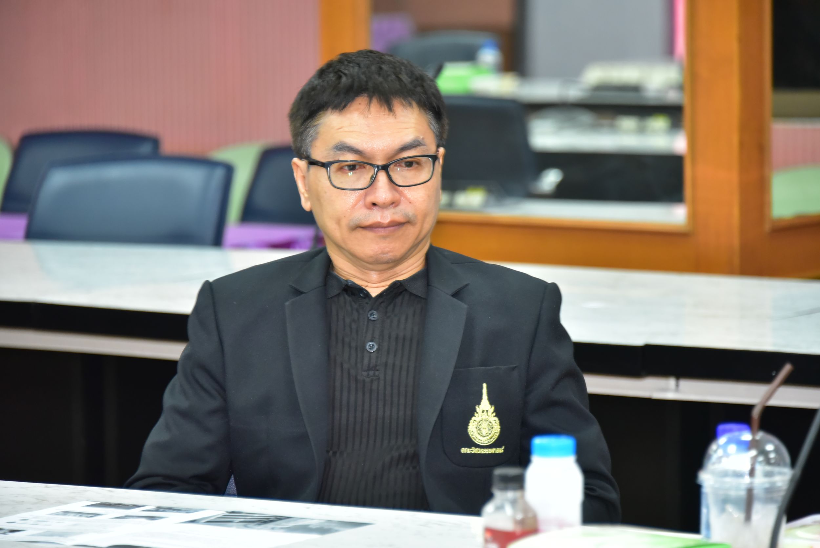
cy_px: 274
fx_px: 4557
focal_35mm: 200
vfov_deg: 6.9
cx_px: 410
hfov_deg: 10.3
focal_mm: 200
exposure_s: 1/200
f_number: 5.6
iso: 3200
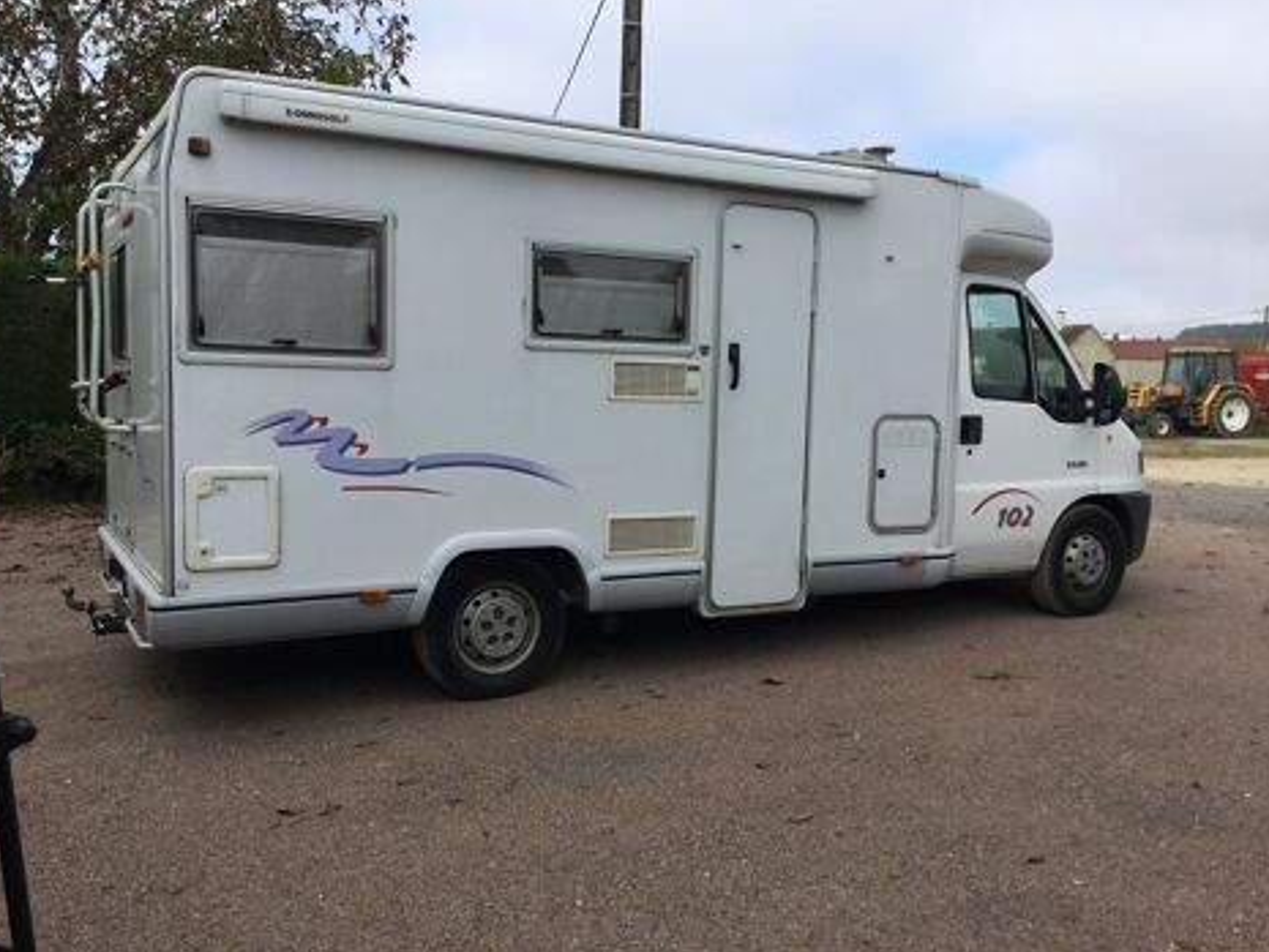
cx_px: 617
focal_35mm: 32
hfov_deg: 56.8
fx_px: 1173
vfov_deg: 44.2
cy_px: 469
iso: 25
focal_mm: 3.3
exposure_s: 1/1101
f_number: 2.4
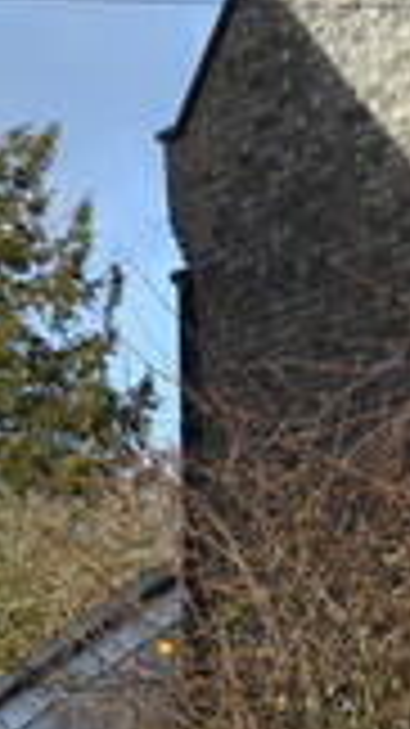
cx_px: -365
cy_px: 88
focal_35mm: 239
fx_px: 4624
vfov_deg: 9.0
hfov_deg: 5.0
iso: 200
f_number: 9
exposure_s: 1/320
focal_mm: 24
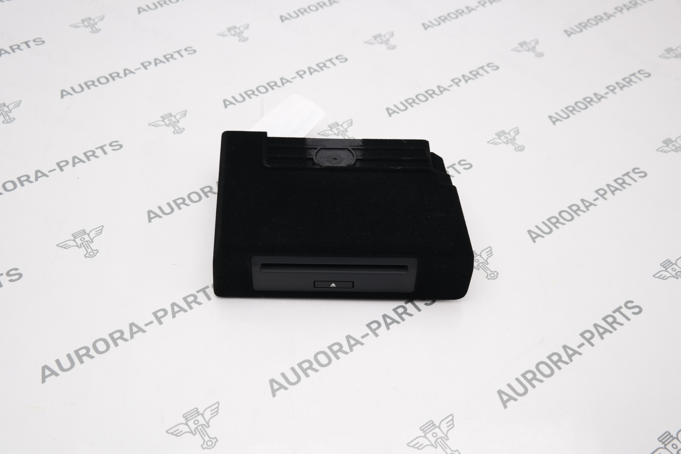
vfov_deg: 35.1
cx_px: 340
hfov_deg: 50.7
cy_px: 227
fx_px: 719
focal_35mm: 38
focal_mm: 25
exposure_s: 1/100
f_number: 4
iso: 100
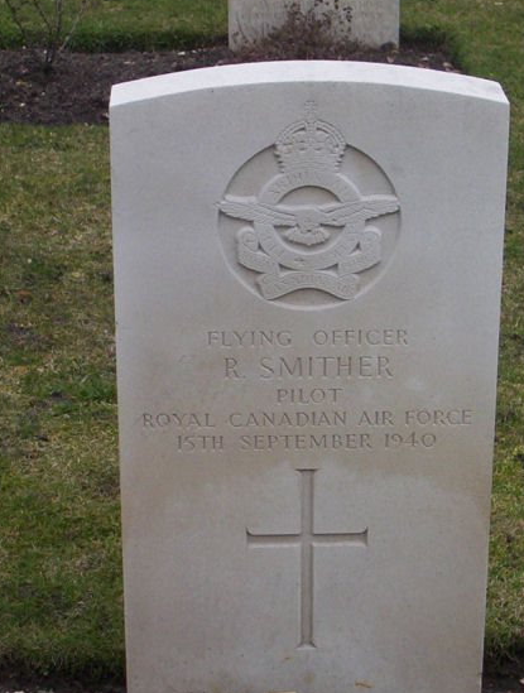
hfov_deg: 12.7
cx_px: 249
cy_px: 431
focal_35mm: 117
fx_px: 2350
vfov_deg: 16.8
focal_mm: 10.76
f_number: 3.62
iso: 100
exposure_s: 1/270
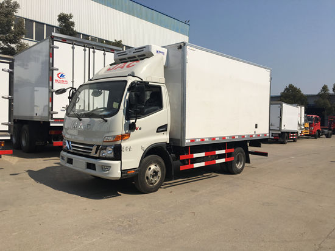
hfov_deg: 61.7
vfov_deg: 48.2
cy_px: 126
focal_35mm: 29
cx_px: 168
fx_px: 281
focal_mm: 4.15
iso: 25
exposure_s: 1/4274
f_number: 2.2
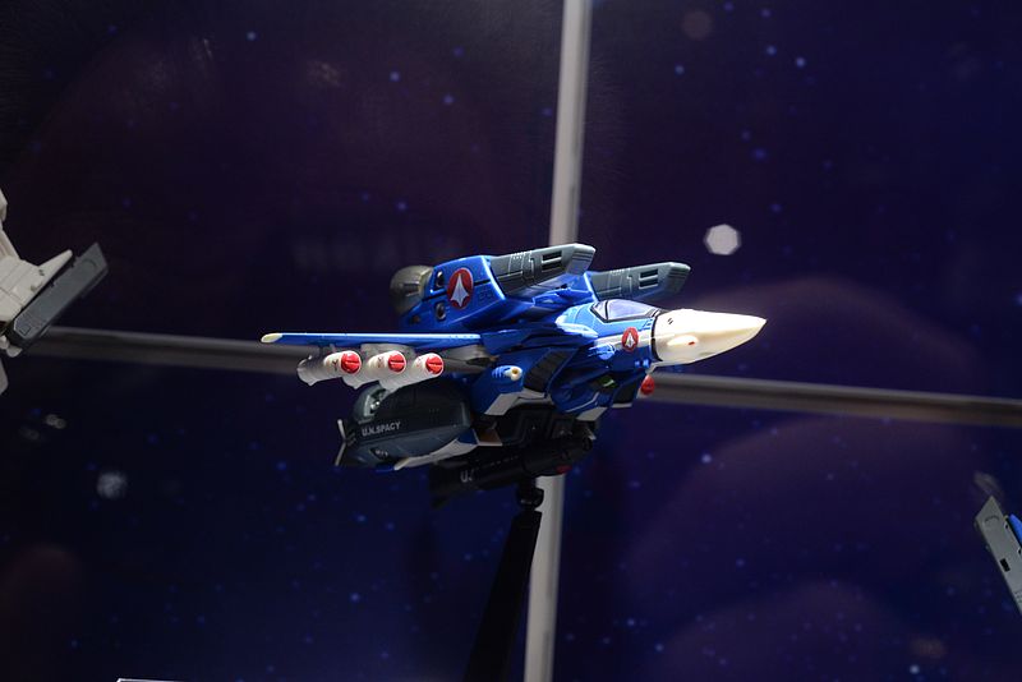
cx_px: 511
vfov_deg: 27.0
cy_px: 341
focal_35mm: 50
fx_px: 1420
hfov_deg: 39.6
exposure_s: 1/125
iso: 2000
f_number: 6.3
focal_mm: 50
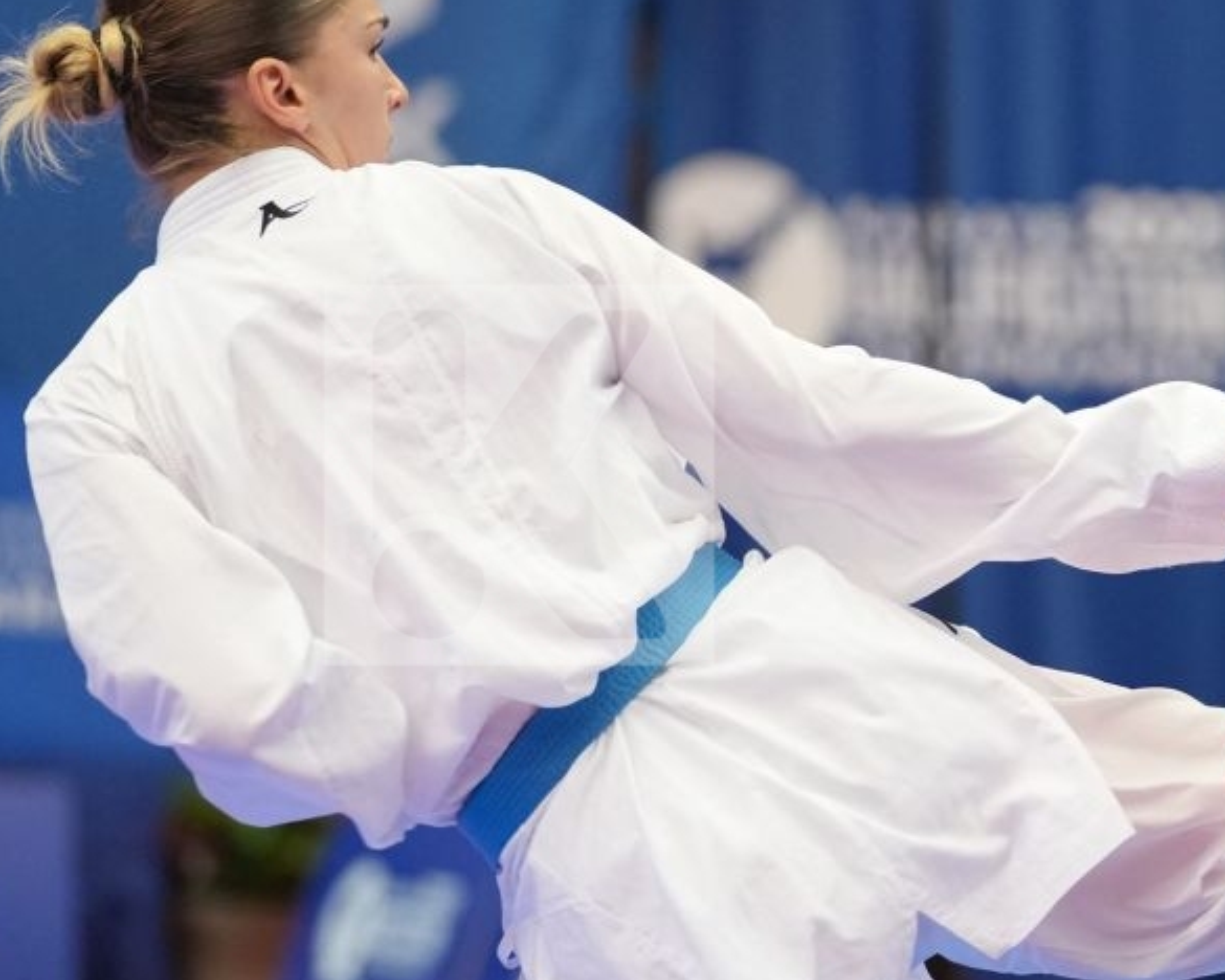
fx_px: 13088
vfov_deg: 4.3
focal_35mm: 361
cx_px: 1229
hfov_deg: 5.3
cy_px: 475
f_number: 2.8
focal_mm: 125
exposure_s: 1/1000
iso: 1600
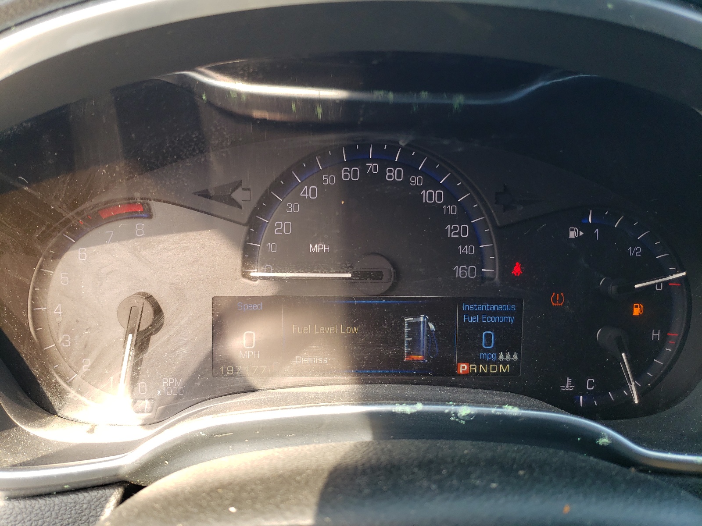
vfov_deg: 53.1
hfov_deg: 67.3
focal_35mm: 26
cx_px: 351
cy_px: 263
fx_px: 527
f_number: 1.5
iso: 50
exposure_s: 1/152
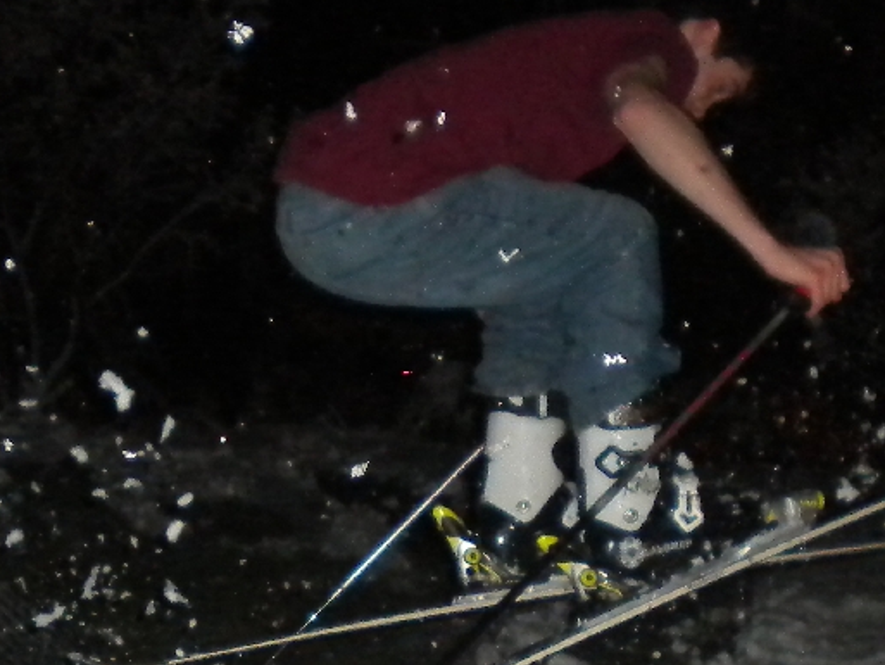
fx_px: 2327
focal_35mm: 91
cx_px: 292
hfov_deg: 21.4
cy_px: 703
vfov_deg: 15.9
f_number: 3.1
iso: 400
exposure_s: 1/30
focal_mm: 6.3
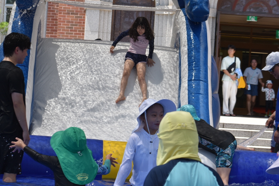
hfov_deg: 14.4
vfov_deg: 9.7
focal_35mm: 142
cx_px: 147
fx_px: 1101
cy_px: 87
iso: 200
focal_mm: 78
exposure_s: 1/250
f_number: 8
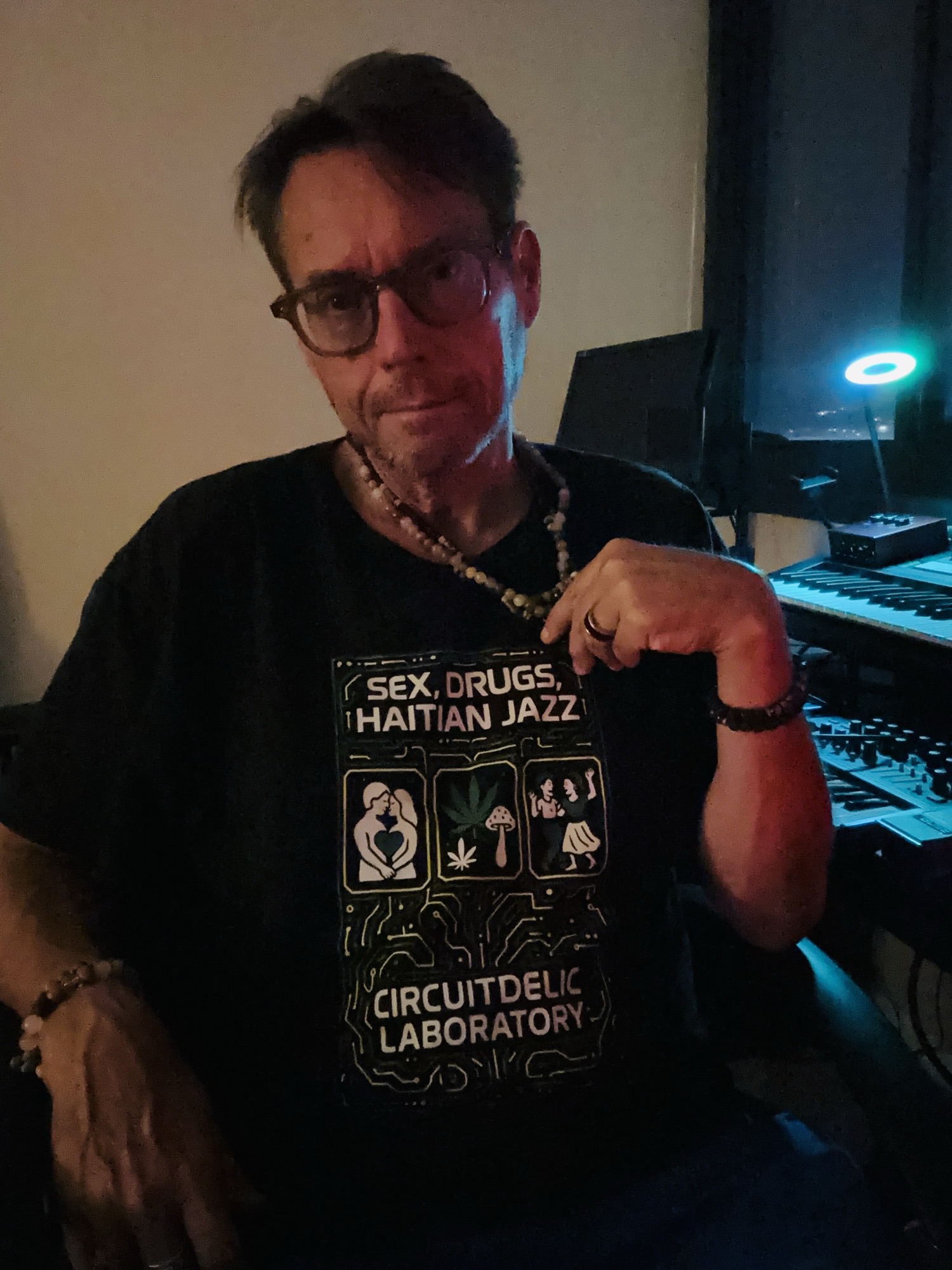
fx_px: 1100
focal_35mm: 30
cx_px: 476
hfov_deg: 46.8
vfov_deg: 60.0
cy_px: 635
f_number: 1.9
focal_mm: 2.69
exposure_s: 1/15
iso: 2000
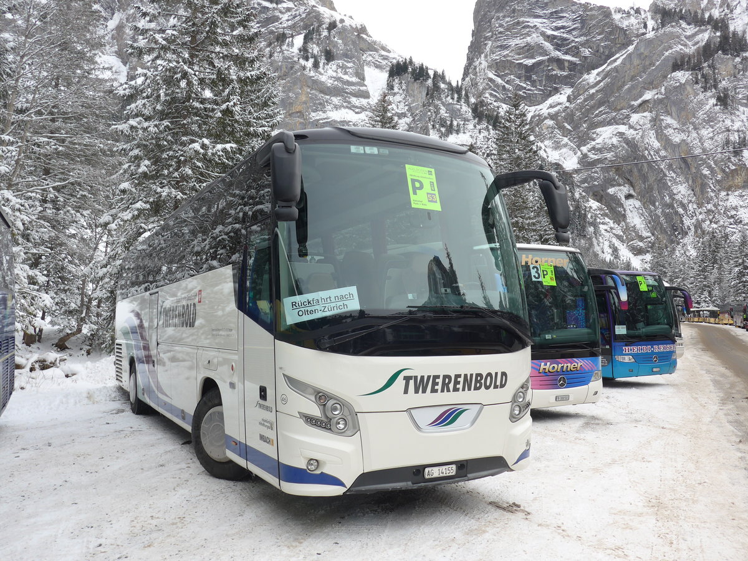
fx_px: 627
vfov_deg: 48.2
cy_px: 280
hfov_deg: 61.7
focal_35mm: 29
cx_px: 374
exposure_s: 1/500
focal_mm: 6
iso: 80
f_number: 2.8
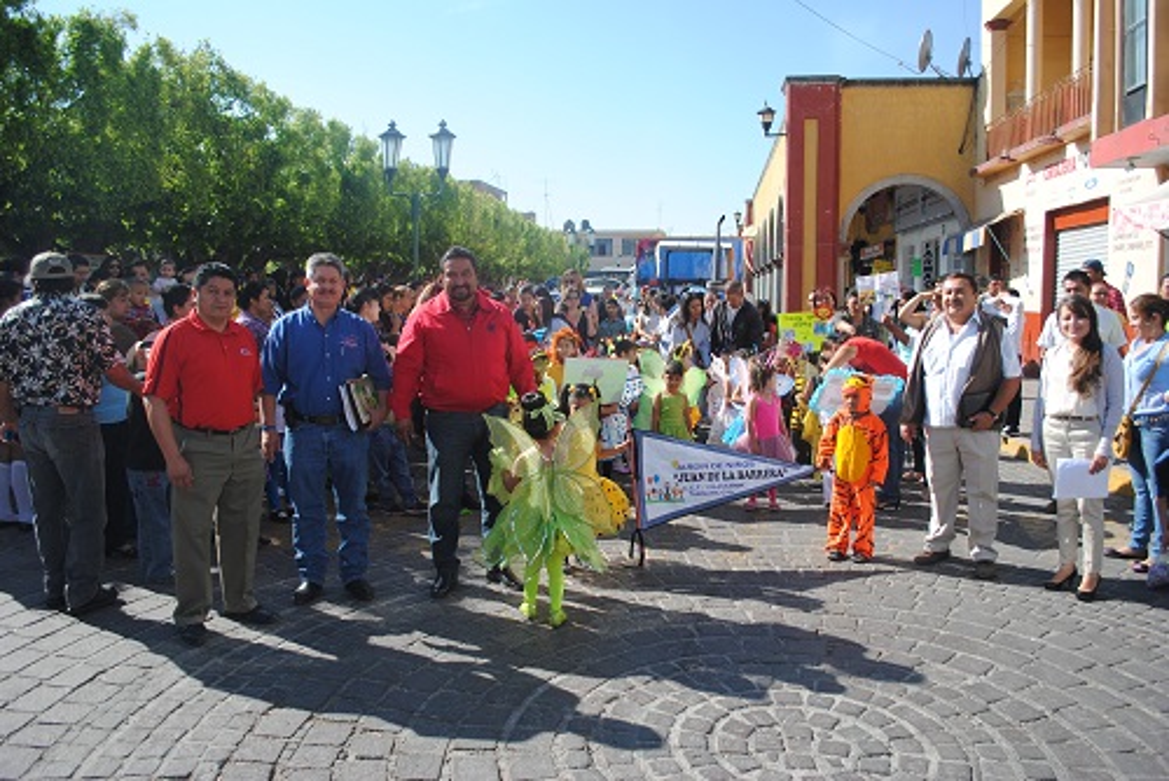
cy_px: 390
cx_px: 584
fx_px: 877
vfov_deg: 48.0
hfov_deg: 67.4
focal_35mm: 27
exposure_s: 1/1000
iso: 200
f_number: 4
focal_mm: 18
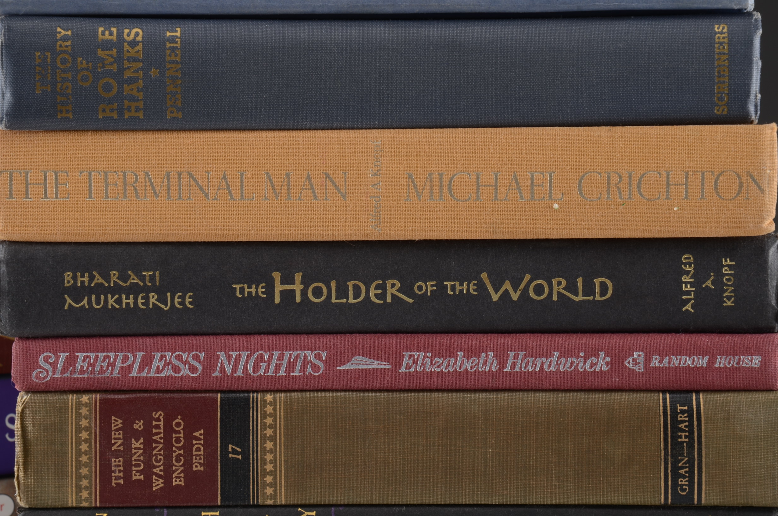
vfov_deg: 12.1
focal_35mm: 112
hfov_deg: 18.2
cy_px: 258
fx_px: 2426
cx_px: 389
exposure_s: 1/80
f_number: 16
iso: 125
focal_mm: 75
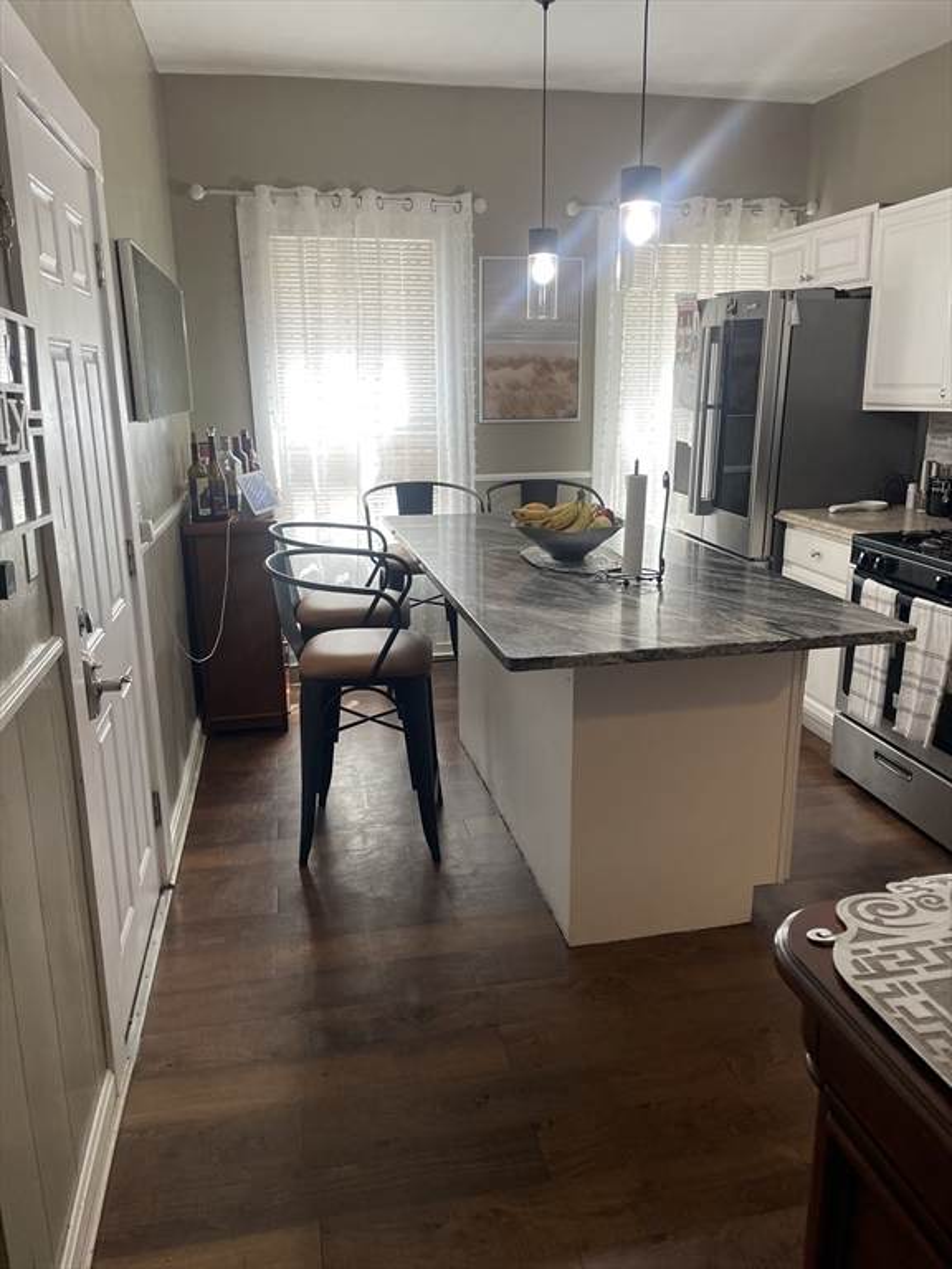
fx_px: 953
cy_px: 634
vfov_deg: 67.3
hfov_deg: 53.1
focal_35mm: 26
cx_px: 476
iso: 125
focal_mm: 4.2
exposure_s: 1/120
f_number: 1.6
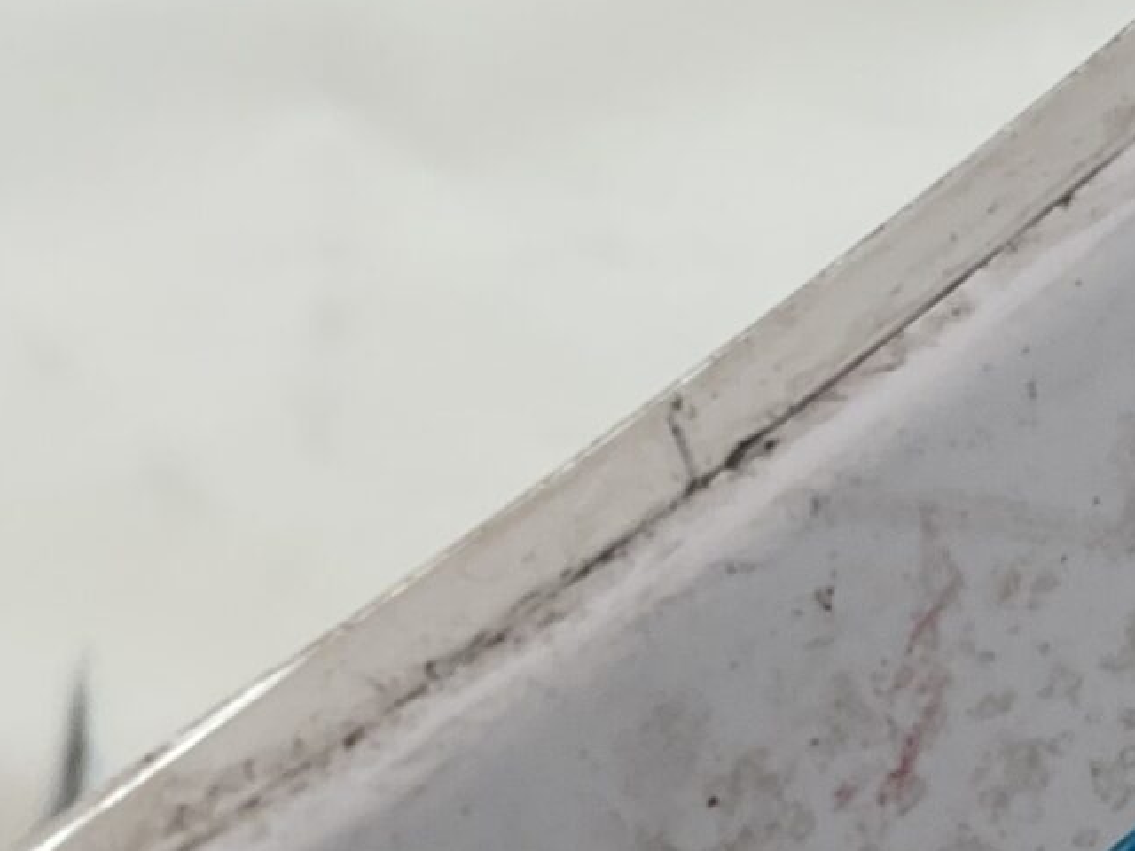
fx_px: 3803
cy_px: 660
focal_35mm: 116
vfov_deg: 12.7
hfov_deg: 16.8
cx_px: 975
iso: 16
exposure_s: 1/136
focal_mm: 3
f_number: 1.8
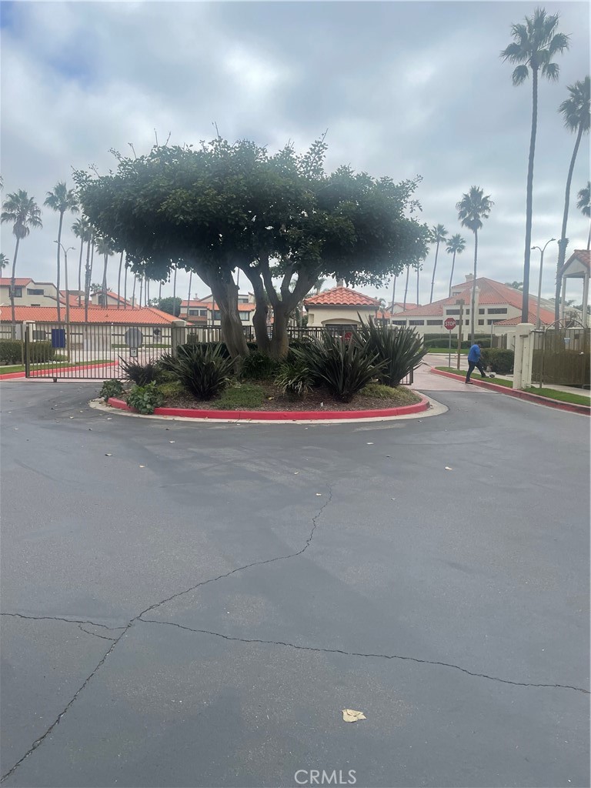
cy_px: 394
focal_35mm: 26
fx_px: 592
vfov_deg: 67.3
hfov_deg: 53.1
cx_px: 296
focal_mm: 4.2
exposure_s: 1/3509
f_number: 1.6
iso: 32
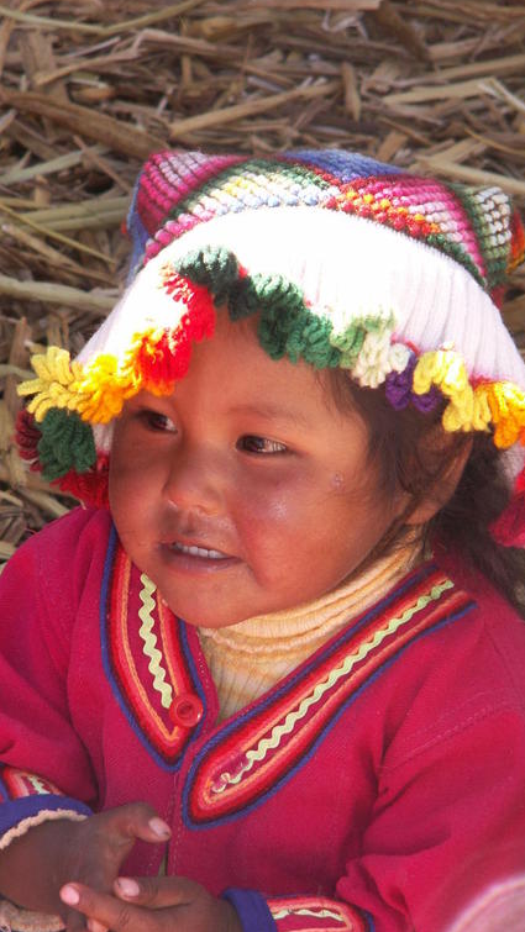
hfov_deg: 5.1
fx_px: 5887
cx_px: 233
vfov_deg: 9.1
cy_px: 465
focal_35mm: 238
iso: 50
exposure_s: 1/100
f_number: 4
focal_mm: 35.49
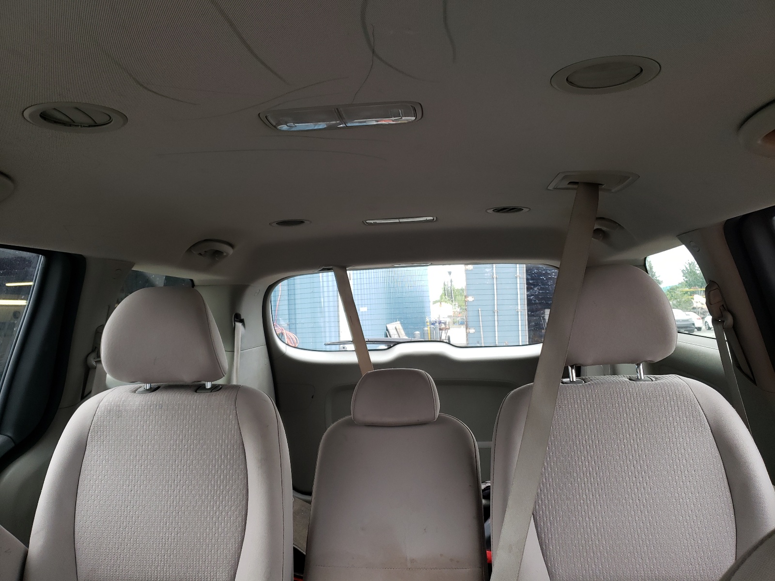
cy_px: 290
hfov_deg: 67.3
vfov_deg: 53.1
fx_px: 582
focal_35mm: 26
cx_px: 388
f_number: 1.5
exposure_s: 1/50
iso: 58
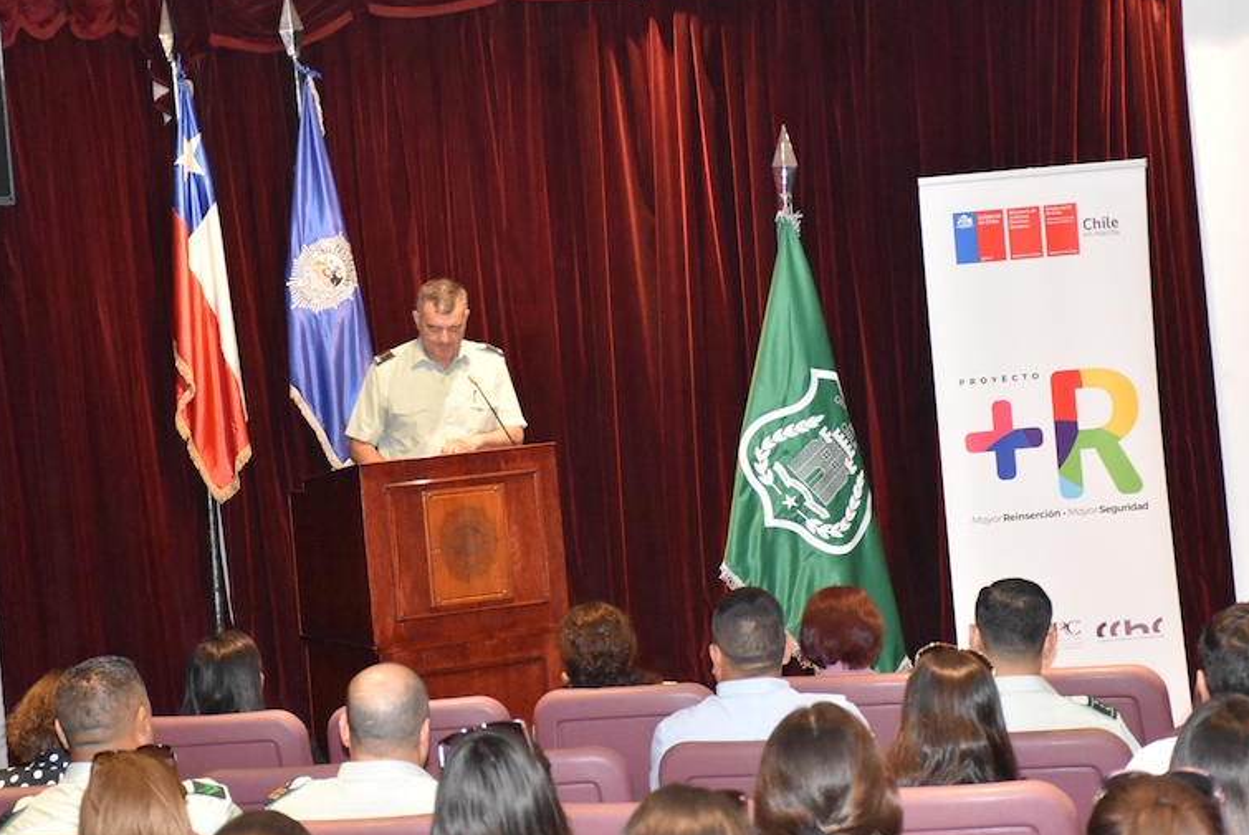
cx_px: 579
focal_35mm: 93
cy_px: 346
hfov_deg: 21.9
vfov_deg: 14.7
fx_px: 3230
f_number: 4.8
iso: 6400
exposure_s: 1/60
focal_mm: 52
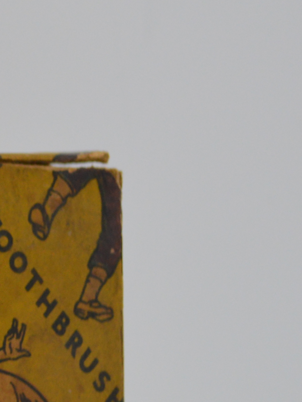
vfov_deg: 9.8
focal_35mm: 201
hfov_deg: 7.0
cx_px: -429
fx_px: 2338
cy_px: 356
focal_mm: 32
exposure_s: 1/125
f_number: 5.6
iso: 400
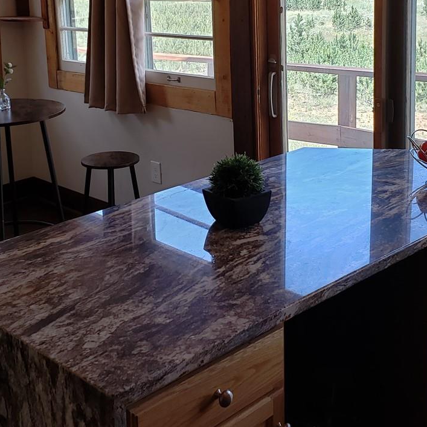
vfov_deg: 32.2
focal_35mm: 52
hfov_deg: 32.8
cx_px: 201
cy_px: 108
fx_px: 726
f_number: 2.4
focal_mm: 4.3
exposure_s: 1/120
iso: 80
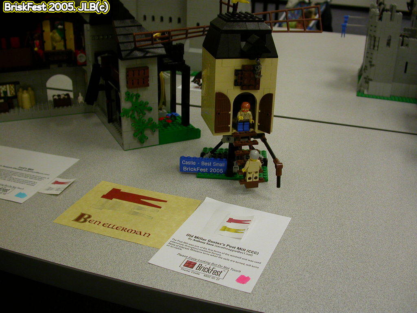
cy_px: 156
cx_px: 208
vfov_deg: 37.7
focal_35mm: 38
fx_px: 458
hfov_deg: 49.0
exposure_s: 1/19.7
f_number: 2.6
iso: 100
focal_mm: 7.85
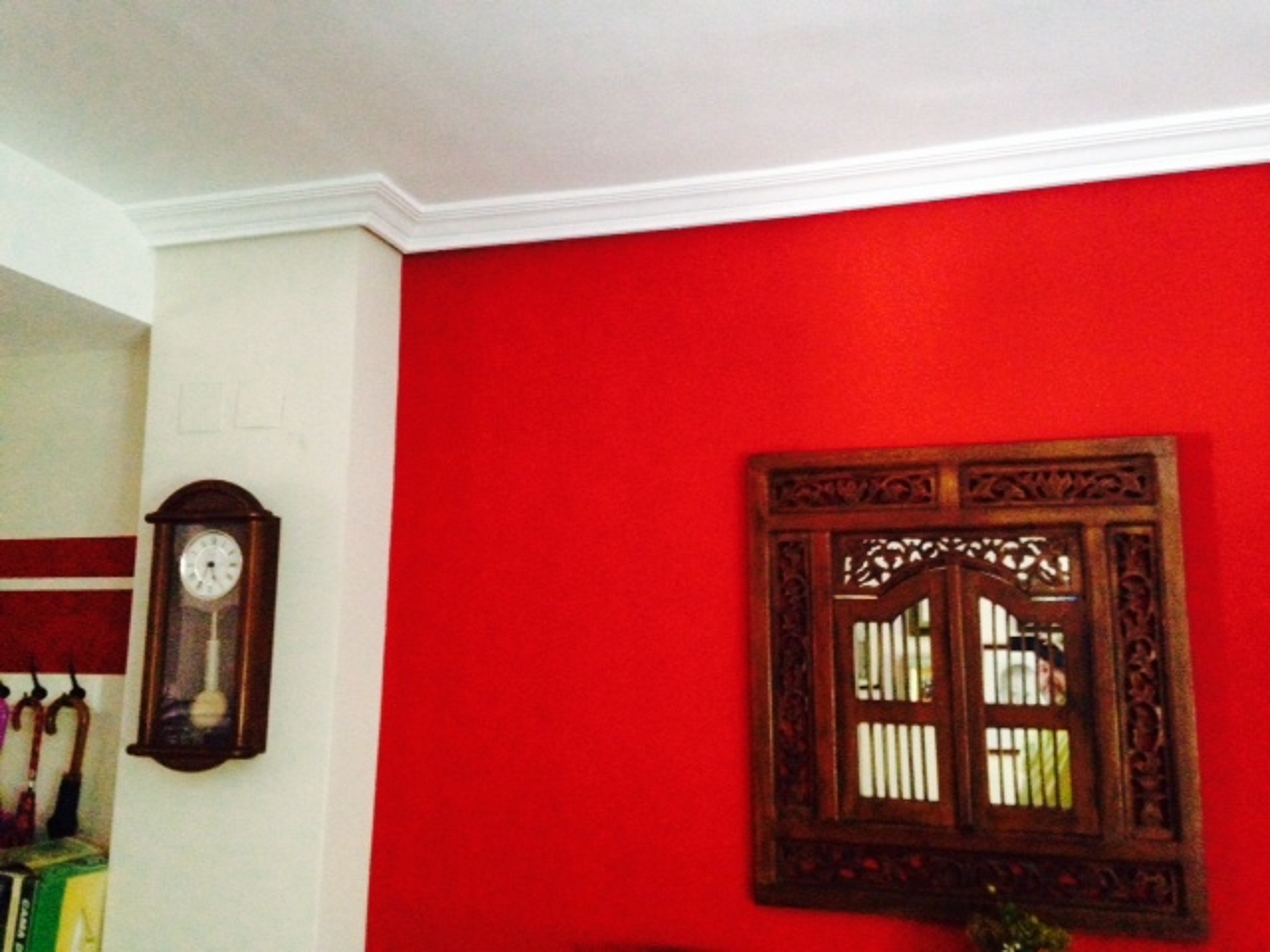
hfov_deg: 55.4
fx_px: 1211
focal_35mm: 33
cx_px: 635
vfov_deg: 42.9
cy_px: 476
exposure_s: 1/15
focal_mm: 4.12
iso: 800
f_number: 2.4
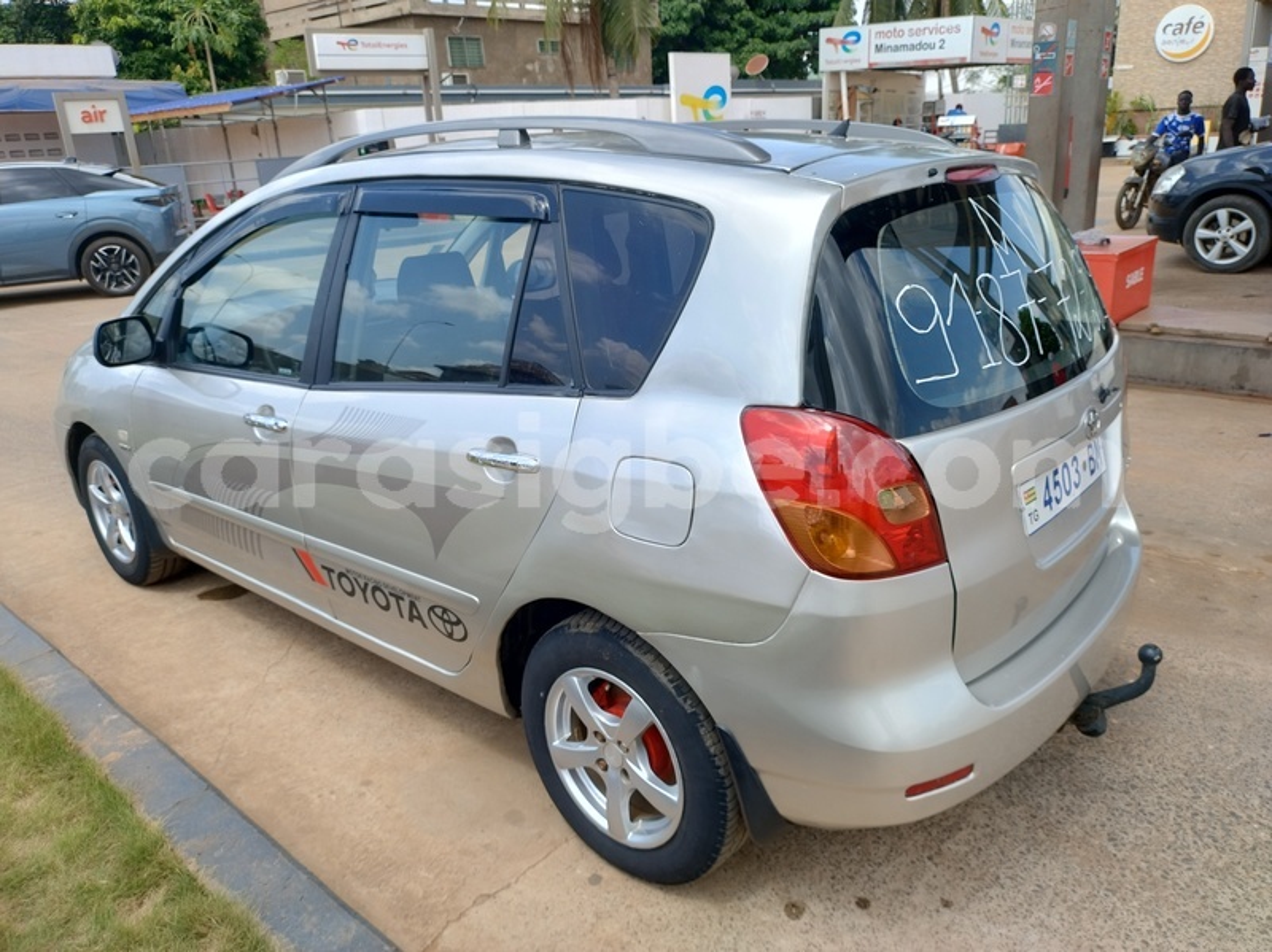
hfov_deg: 69.4
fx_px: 918
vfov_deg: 54.8
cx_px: 636
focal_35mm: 25
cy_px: 476
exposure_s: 1/315
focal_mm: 4.71
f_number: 1.7
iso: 100
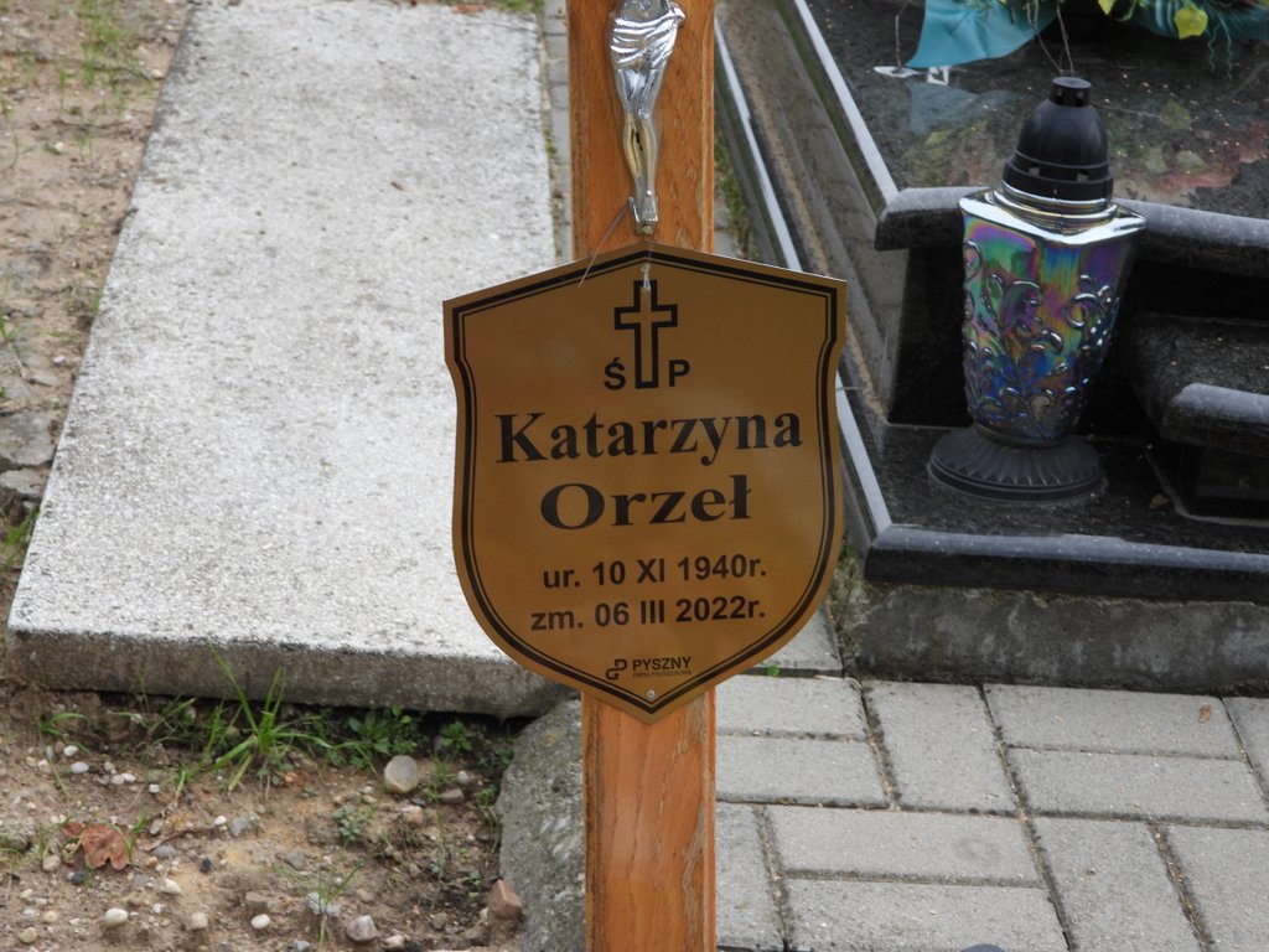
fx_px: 2933
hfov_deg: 24.4
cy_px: 476
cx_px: 634
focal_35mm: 80
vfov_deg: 18.4
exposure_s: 1/250
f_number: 3.5
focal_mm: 14.4
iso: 100
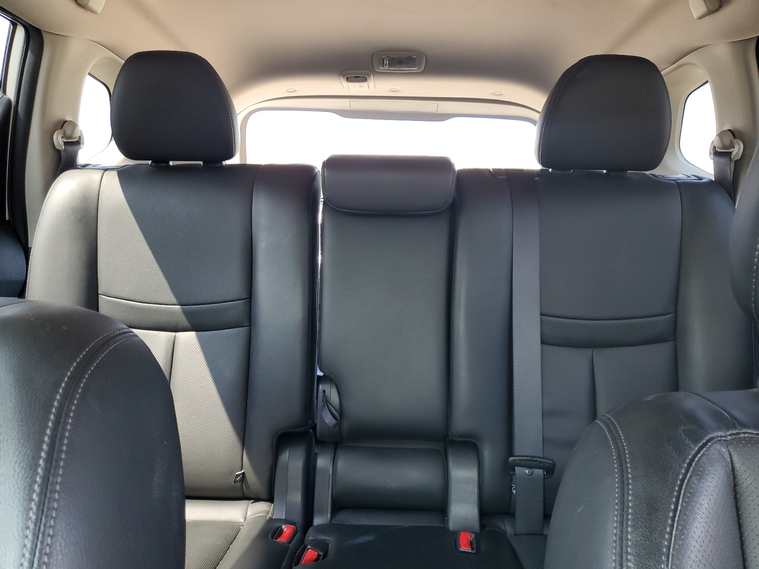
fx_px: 570
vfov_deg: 53.1
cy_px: 284
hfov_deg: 67.3
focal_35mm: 26
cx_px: 380
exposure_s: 1/120
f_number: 1.5
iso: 69
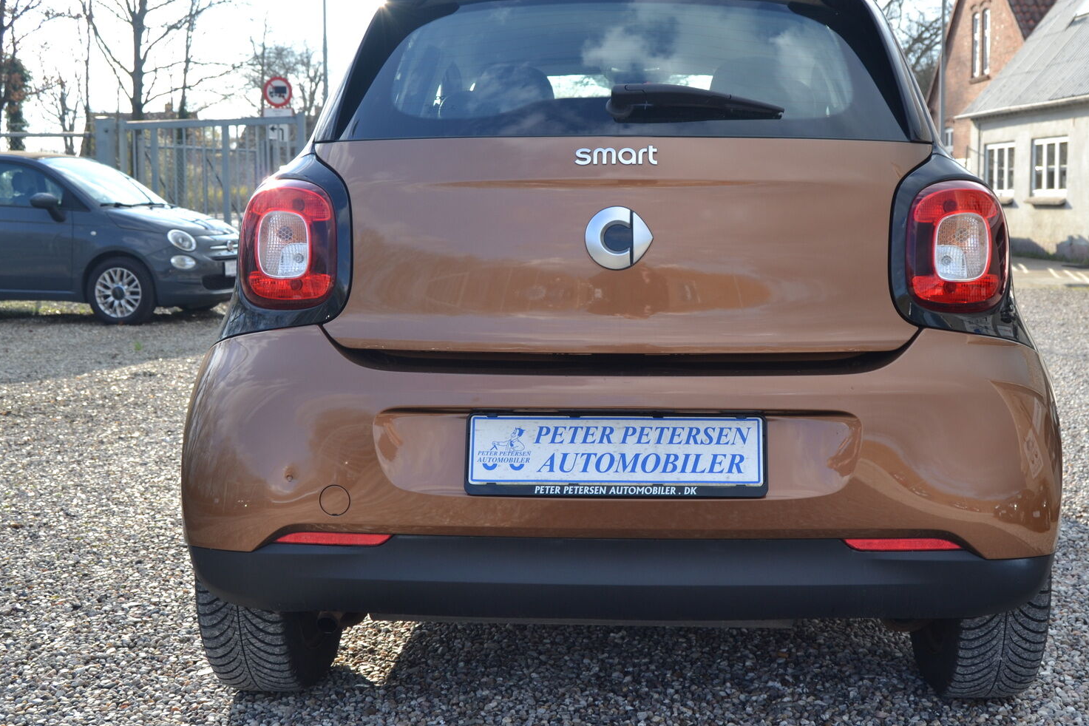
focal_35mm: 43
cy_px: 330
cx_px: 612
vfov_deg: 31.2
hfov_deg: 45.3
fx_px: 1301
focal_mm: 22
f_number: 6.3
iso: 100
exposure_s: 1/160
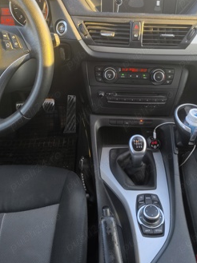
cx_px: 119
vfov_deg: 63.4
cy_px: 123
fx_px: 213
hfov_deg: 49.3
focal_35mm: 28
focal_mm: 6.14
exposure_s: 1/100
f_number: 1.65
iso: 320
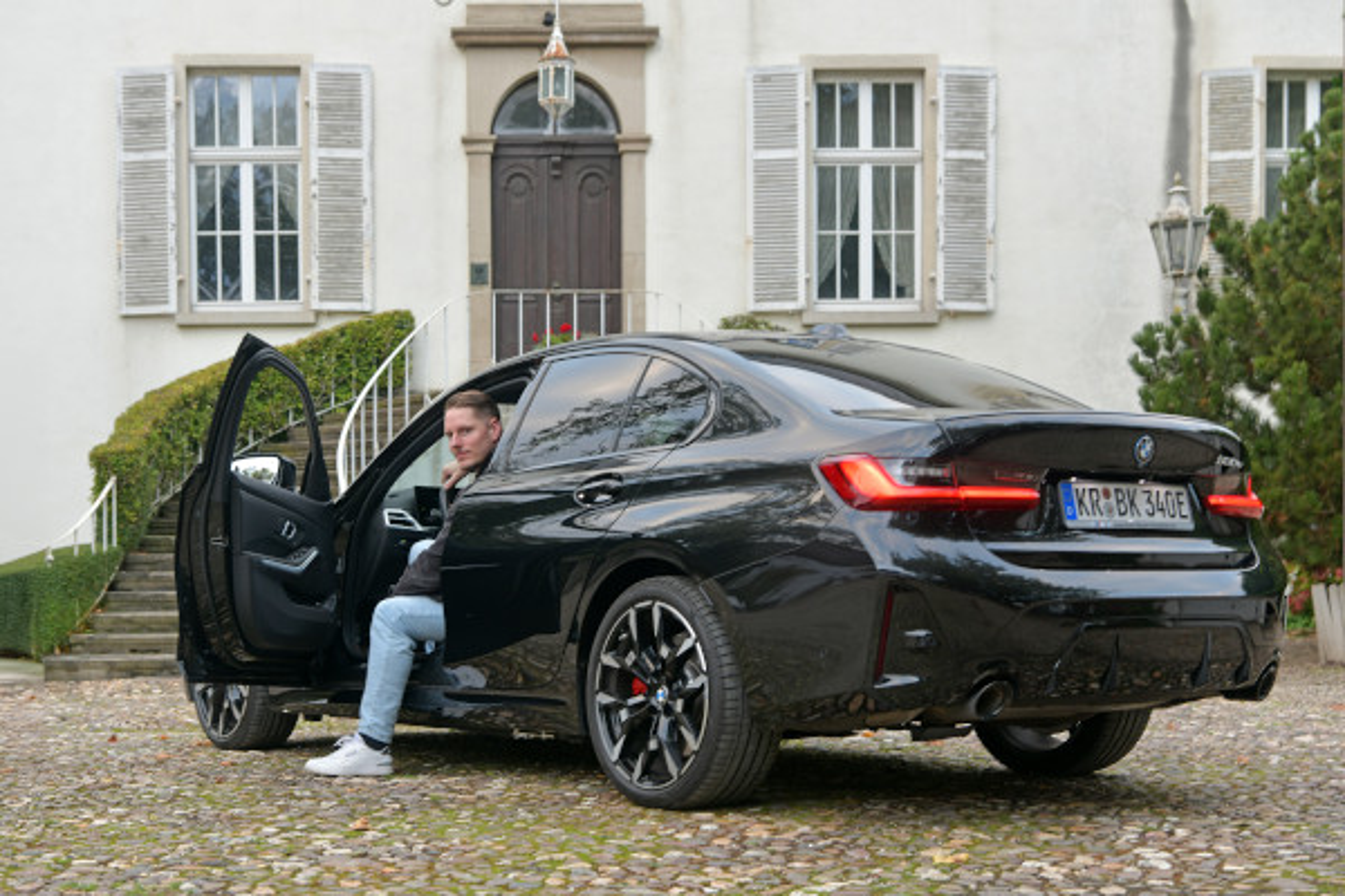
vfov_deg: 27.0
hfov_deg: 39.6
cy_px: 448
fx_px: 1868
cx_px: 672
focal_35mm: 50
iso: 200
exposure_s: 1/30
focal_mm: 50
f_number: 5.6
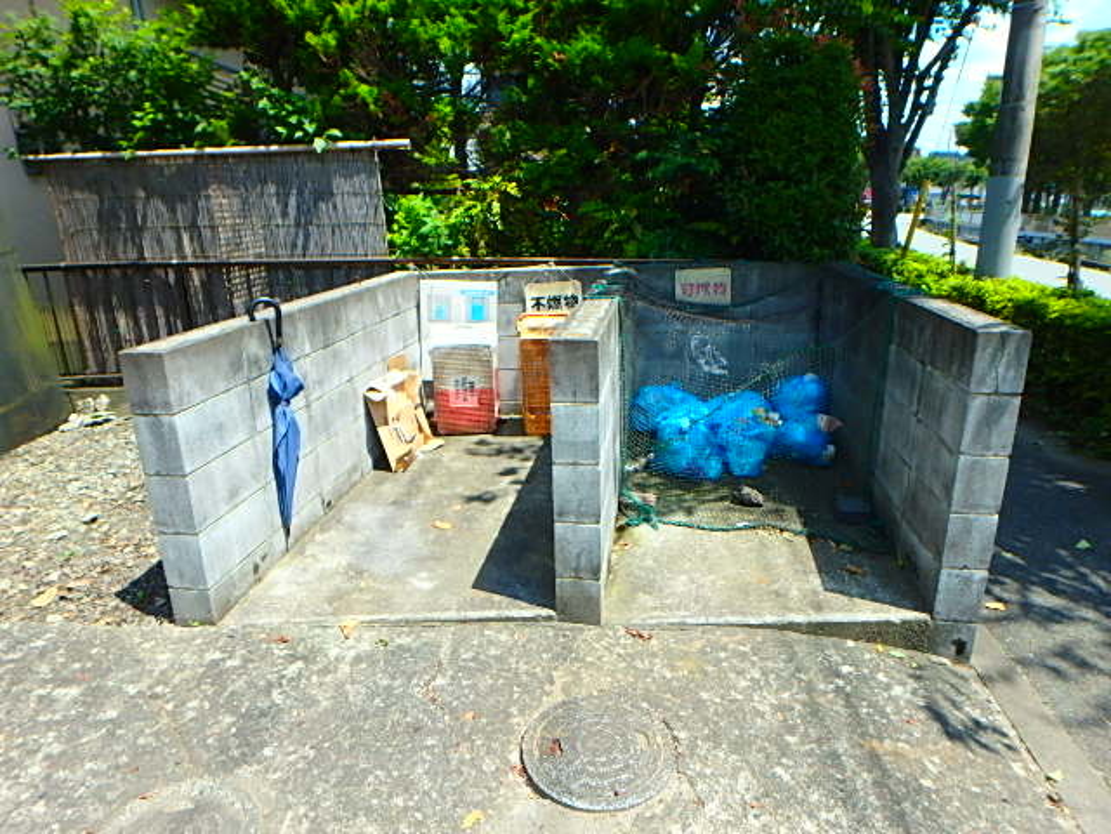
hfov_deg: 79.0
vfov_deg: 63.4
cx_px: 556
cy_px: 417
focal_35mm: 21
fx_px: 674
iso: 125
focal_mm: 3.7
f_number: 3.5
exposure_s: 1/500
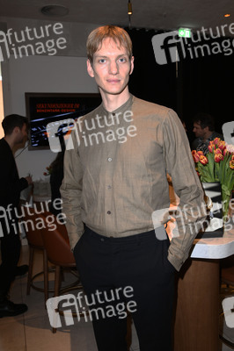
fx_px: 313
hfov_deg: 41.0
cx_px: 117
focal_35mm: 32
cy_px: 176
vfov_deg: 58.8
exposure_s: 1/125
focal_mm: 32
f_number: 5.6
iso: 1250
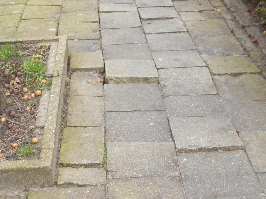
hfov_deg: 29.0
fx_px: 515
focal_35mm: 67
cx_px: 123
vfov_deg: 21.9
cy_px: 95
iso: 200
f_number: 4.9
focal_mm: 10
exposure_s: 1/60
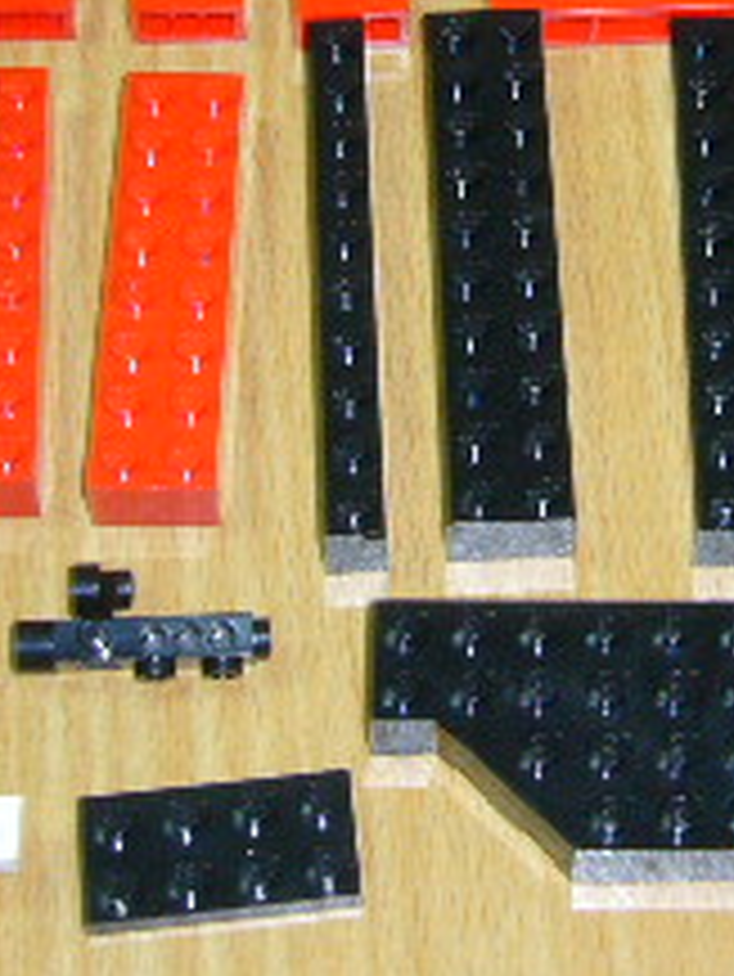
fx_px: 2909
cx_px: 572
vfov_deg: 18.8
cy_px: 130
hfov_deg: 14.3
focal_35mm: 103
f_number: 2.8
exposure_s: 1/8
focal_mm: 5.8
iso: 100
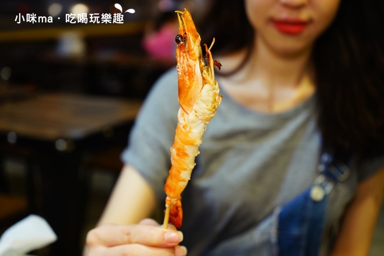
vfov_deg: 28.6
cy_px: 128
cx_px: 192
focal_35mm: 47
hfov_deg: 41.9
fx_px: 501
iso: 1600
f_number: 4.5
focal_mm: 47
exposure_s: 1/60
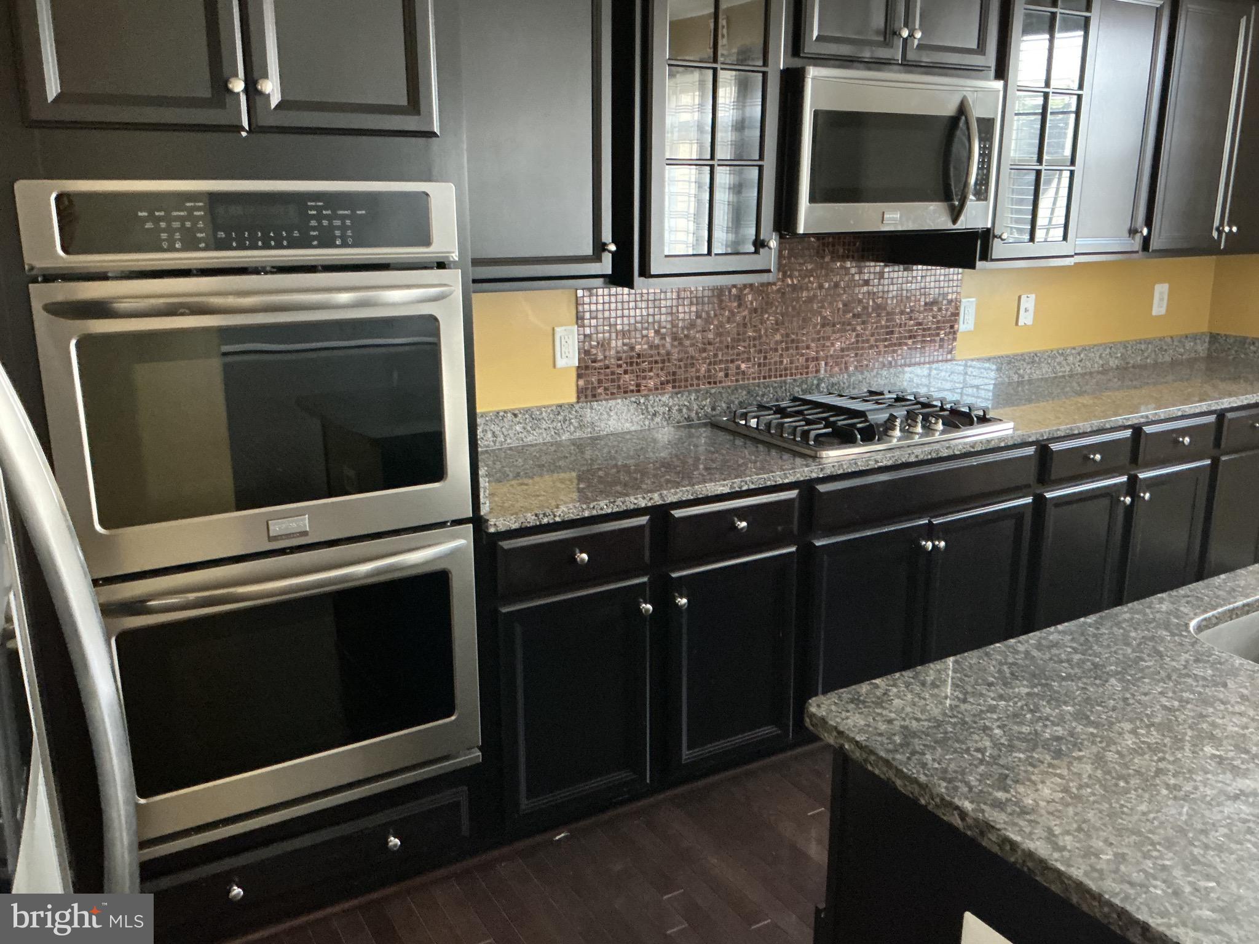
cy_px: 472
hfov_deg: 61.7
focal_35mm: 29
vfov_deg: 48.2
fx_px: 1055
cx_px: 630
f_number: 1.8
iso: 500
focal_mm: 3
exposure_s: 1/30
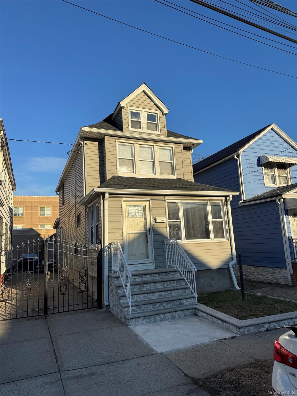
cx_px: 148
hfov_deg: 56.8
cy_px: 198
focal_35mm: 24
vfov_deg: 71.6
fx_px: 275
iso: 80
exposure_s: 1/4049
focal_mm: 6.76
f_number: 1.78
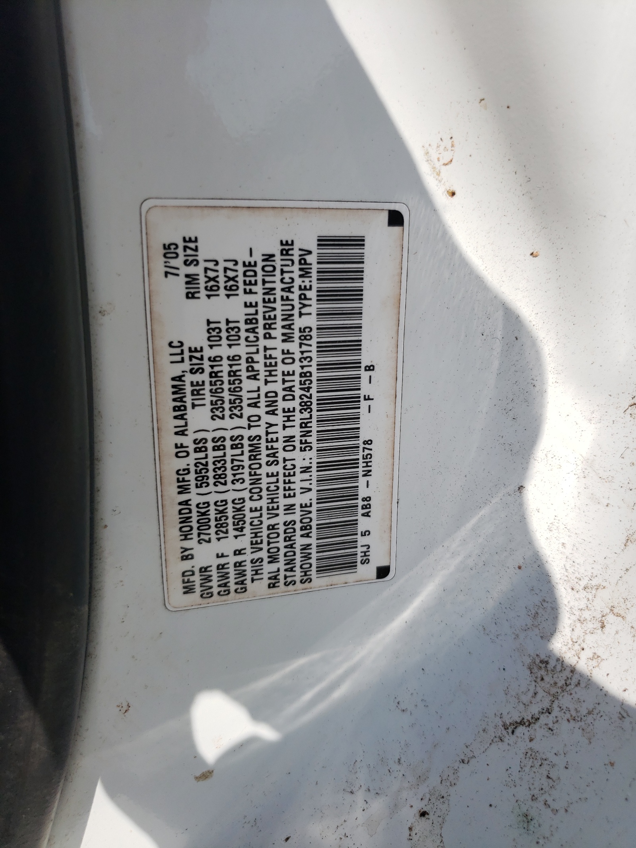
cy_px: 424
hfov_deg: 53.1
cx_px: 318
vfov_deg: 67.3
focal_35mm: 26
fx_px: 637
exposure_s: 1/5000
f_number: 1.5
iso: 50
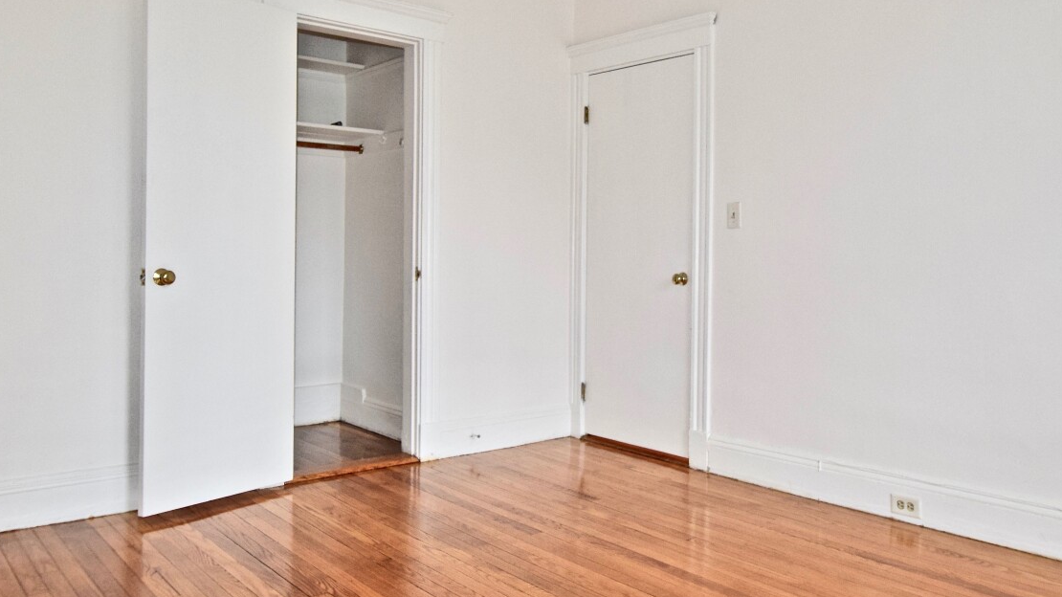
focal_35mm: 29
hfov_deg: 66.0
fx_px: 817
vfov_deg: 40.0
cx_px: 555
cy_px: 244
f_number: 4
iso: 800
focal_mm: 10
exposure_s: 1/60
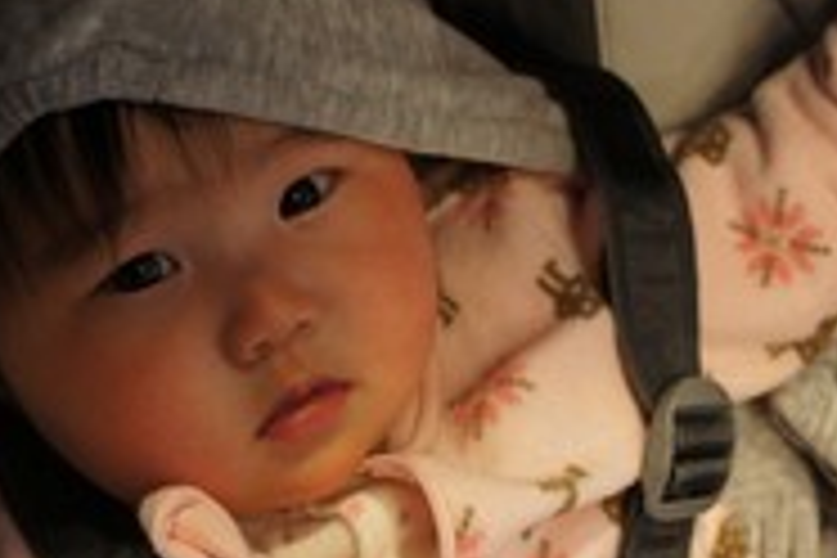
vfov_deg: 23.0
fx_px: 1348
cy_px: 464
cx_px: 418
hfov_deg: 34.5
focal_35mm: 58
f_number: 3.5
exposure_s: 1/30
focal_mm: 18
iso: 640
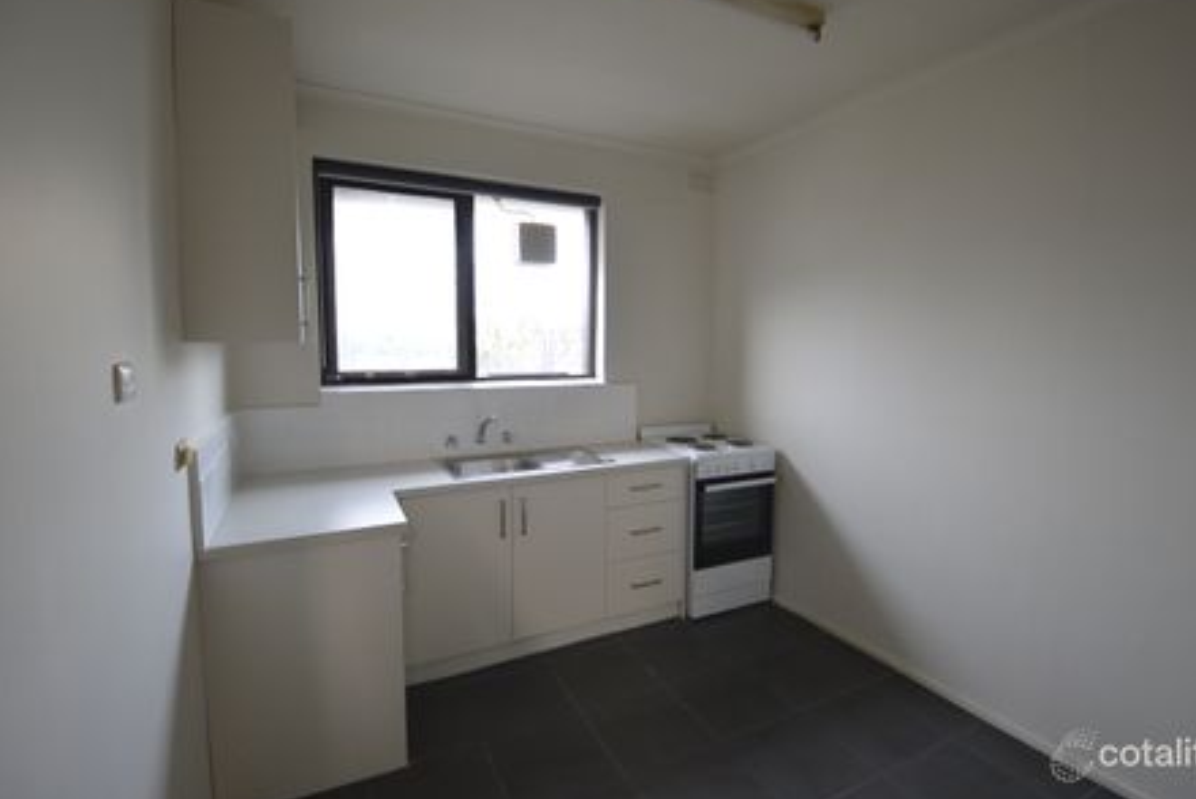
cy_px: 385
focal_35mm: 16
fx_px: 532
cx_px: 631
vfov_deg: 73.8
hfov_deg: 96.6
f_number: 3.5
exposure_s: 1/30
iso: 400
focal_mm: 10
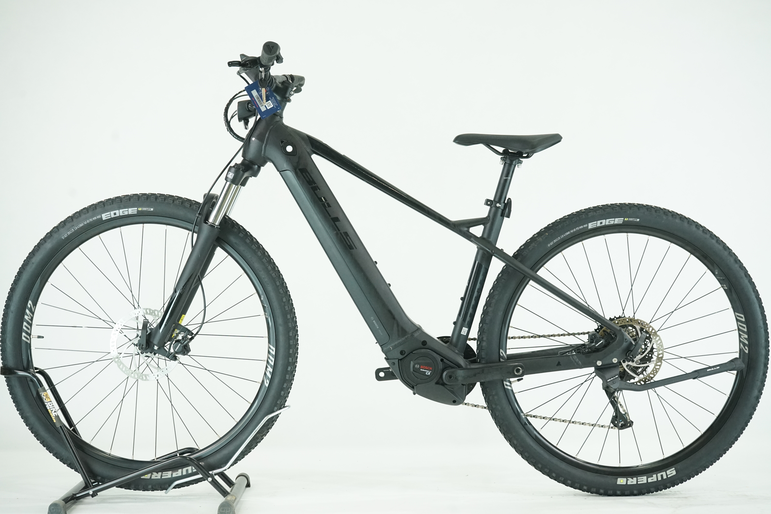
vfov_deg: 23.0
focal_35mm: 59
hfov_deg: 33.9
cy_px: 257
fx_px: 1263
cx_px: 386
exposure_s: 1/200
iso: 3200
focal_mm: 59
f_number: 7.1
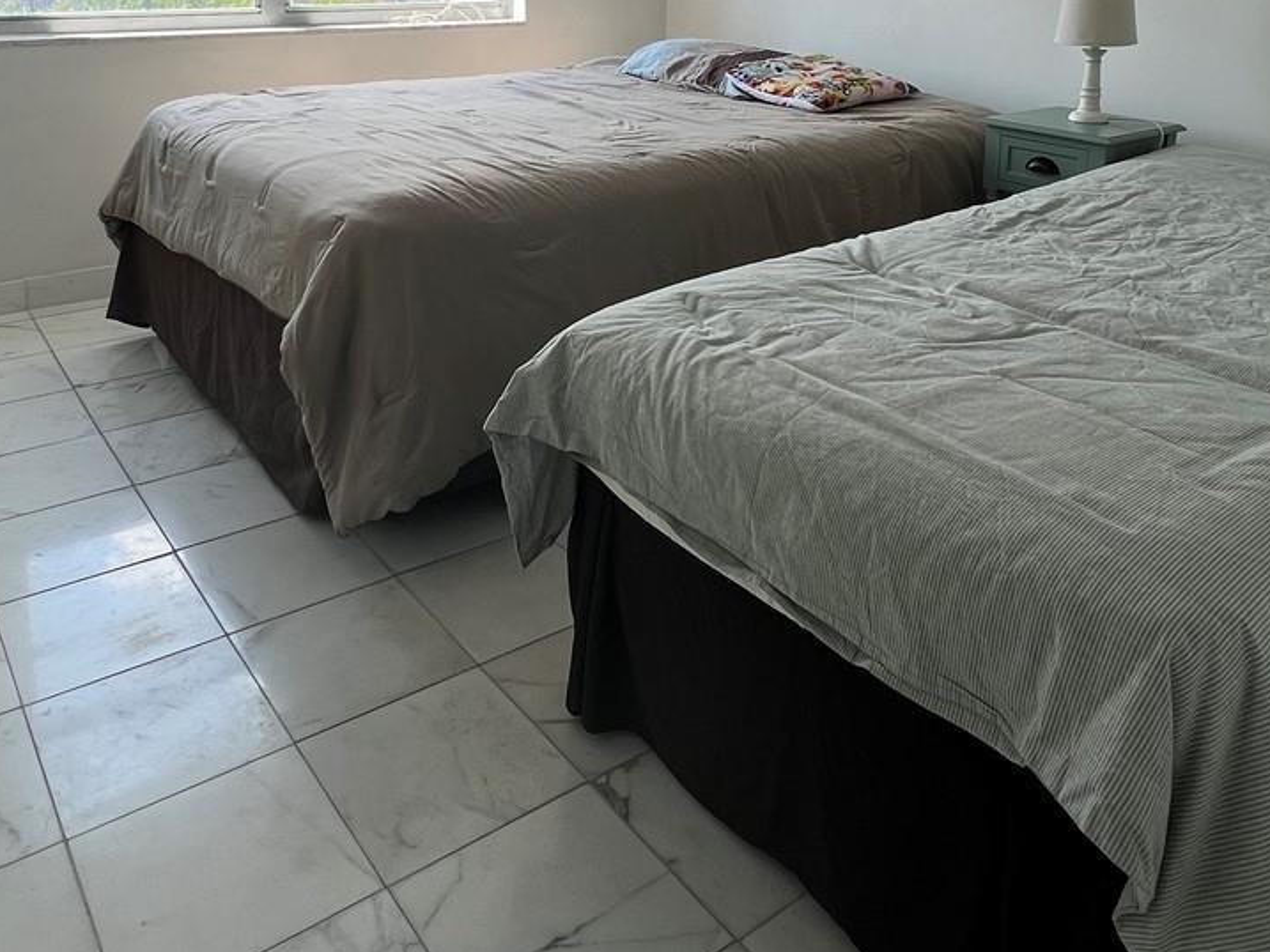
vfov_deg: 44.3
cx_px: 615
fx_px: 1064
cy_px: 110
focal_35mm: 29
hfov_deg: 61.6
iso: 32
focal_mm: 1.57
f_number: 1.8
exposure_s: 1/378
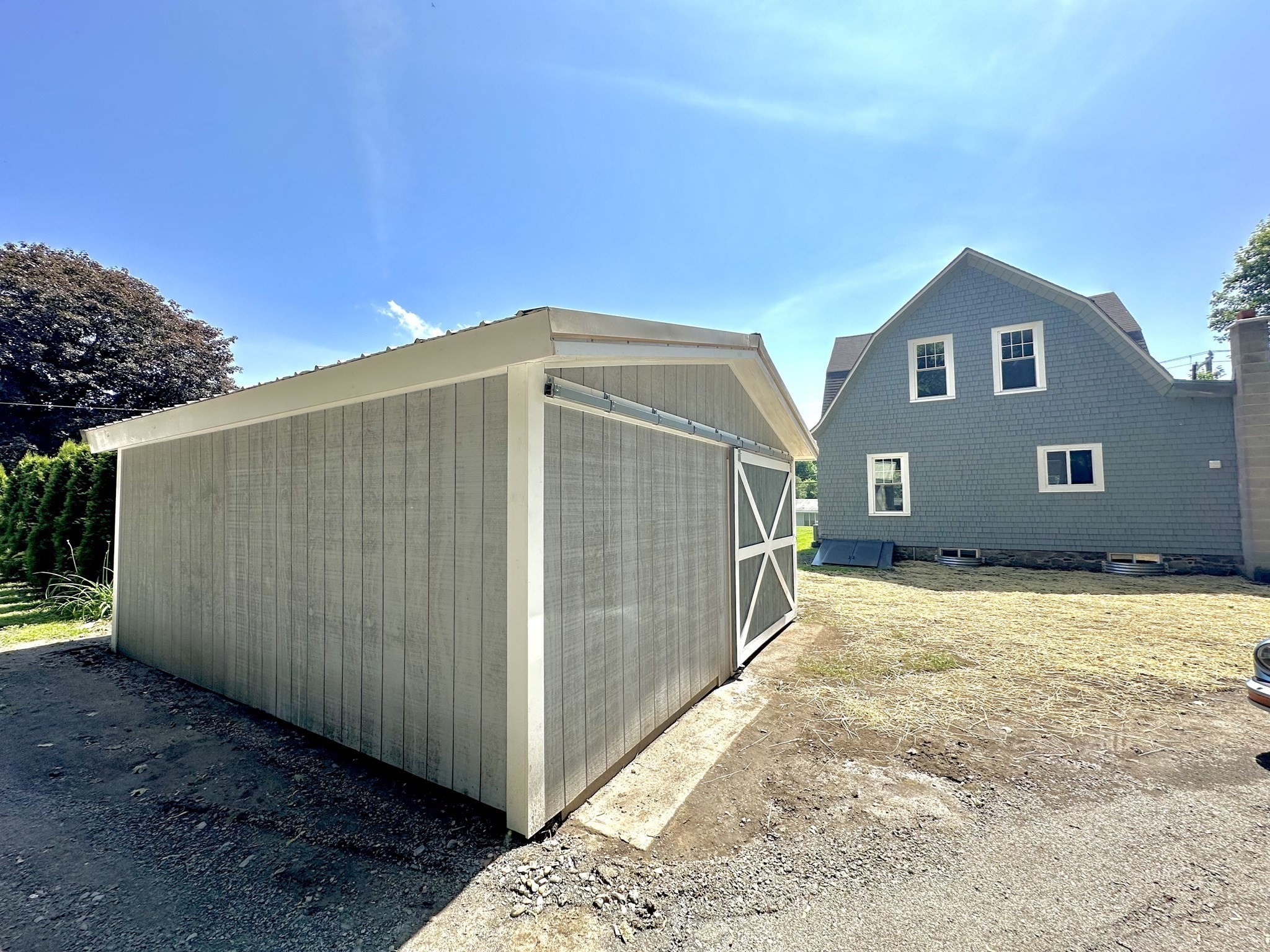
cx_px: 635
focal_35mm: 14
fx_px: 514
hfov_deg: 102.1
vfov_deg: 85.7
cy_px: 476
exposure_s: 1/1335
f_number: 2.2
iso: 50
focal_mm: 2.22
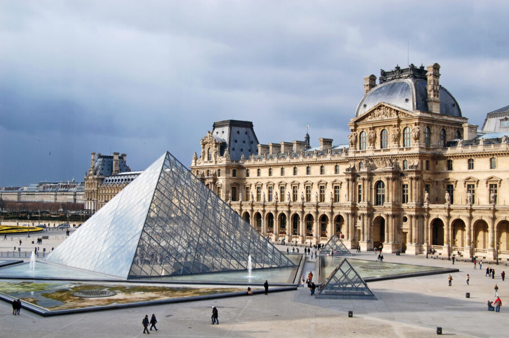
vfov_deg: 29.8
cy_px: 169
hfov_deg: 43.6
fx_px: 636
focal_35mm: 45
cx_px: 254
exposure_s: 1/250
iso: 200
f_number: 8
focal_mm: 30
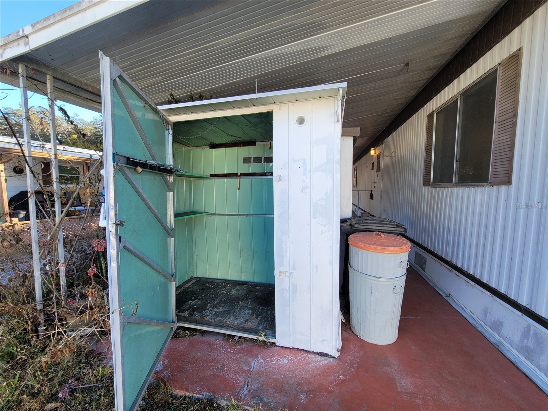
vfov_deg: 89.9
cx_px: 274
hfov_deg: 106.2
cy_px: 206
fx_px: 206
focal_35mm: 13
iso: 50
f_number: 2.2
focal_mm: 2.2
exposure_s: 1/273
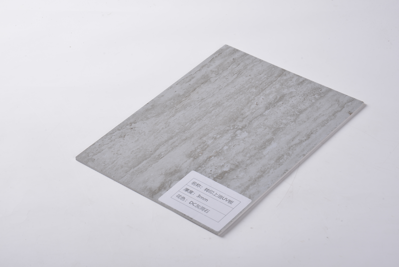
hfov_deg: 18.3
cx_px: 200
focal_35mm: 112
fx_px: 1242
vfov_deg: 12.2
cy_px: 134
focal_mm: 112
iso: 200
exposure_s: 1/125
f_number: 11
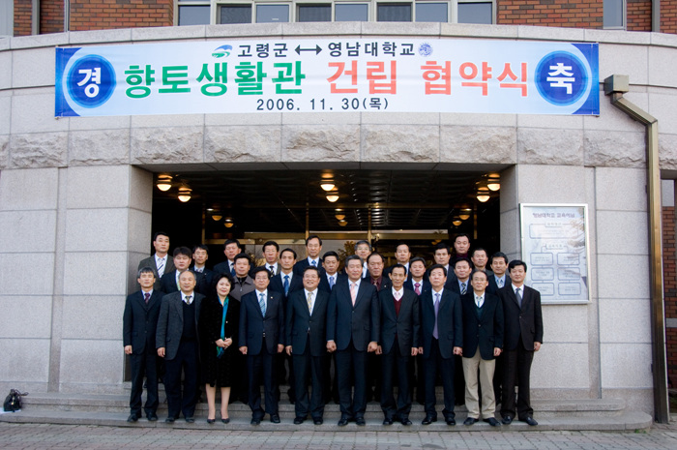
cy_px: 225
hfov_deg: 48.0
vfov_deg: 32.9
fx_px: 761
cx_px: 338
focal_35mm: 40
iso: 200
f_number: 5.6
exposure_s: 1/100
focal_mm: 27
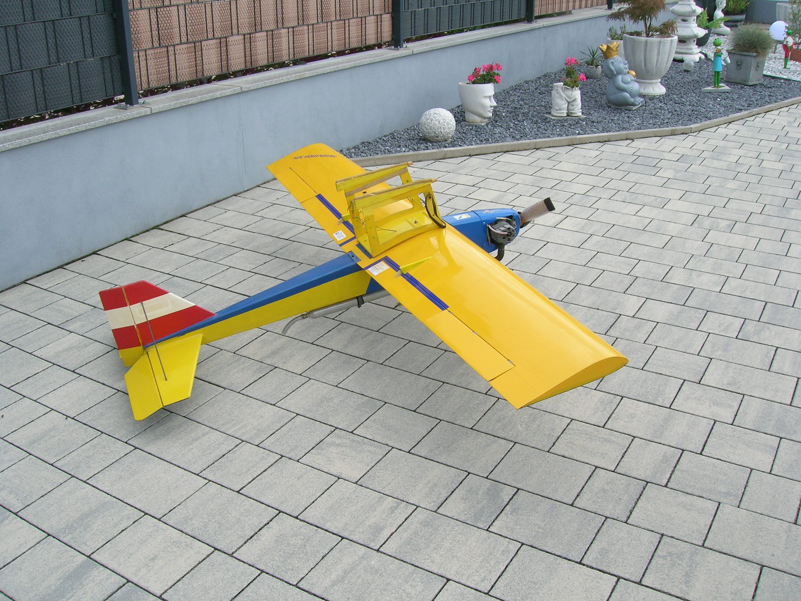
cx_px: 400
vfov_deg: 41.8
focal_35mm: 34
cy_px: 300
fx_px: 787
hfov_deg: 54.0
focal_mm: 5.7
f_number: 4.9
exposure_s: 1/210
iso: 50
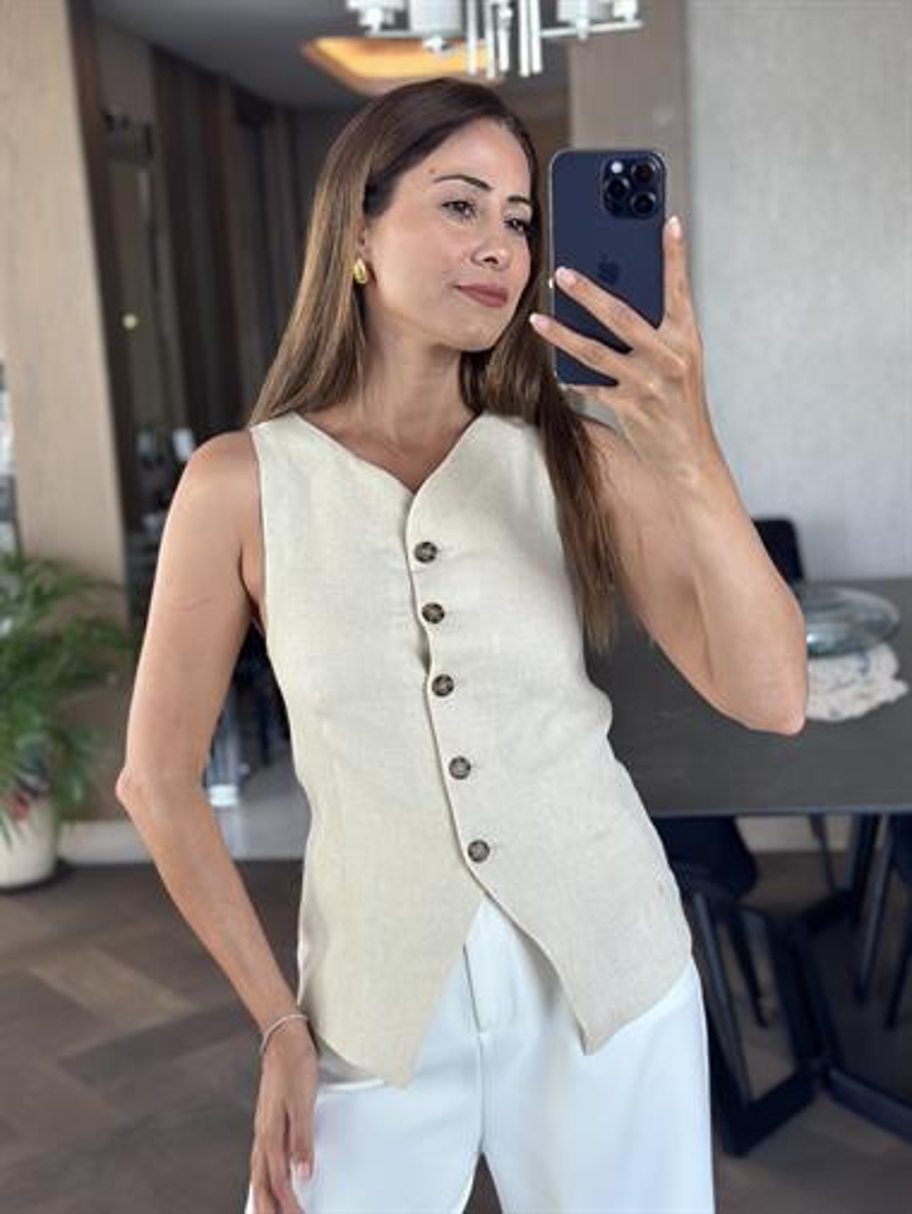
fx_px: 1685
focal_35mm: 48
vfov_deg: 39.6
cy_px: 607
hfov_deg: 30.3
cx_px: 456
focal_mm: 6.86
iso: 125
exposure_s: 1/75
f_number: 1.78
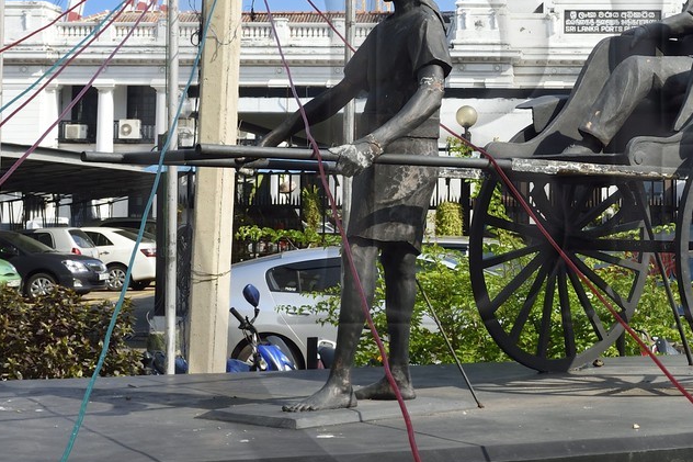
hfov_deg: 24.5
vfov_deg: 16.8
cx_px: 588
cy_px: 145
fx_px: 1559
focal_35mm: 81
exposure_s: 1/250
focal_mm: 32
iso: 200
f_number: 11
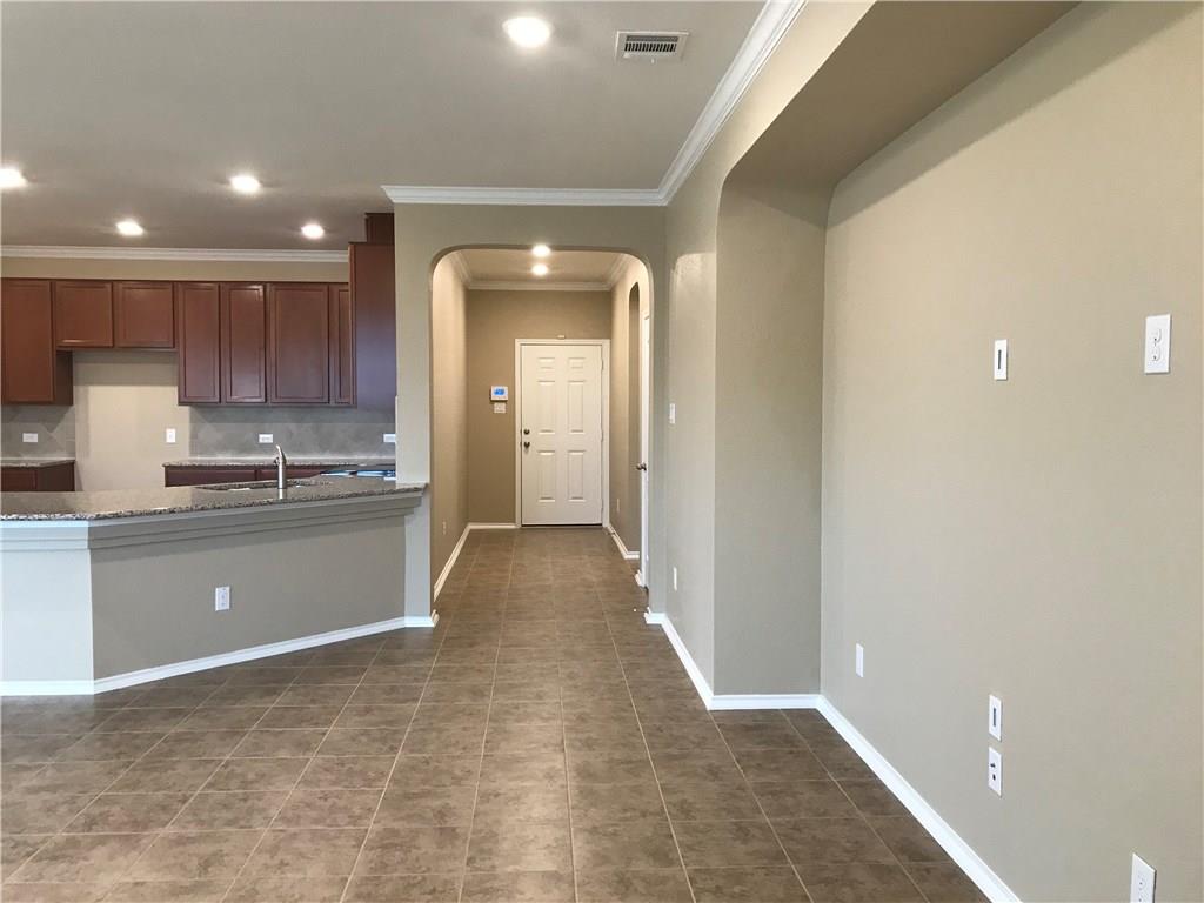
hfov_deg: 63.4
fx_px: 974
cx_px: 602
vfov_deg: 49.7
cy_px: 452
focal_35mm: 28
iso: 40
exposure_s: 1/24
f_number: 1.8
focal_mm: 3.99
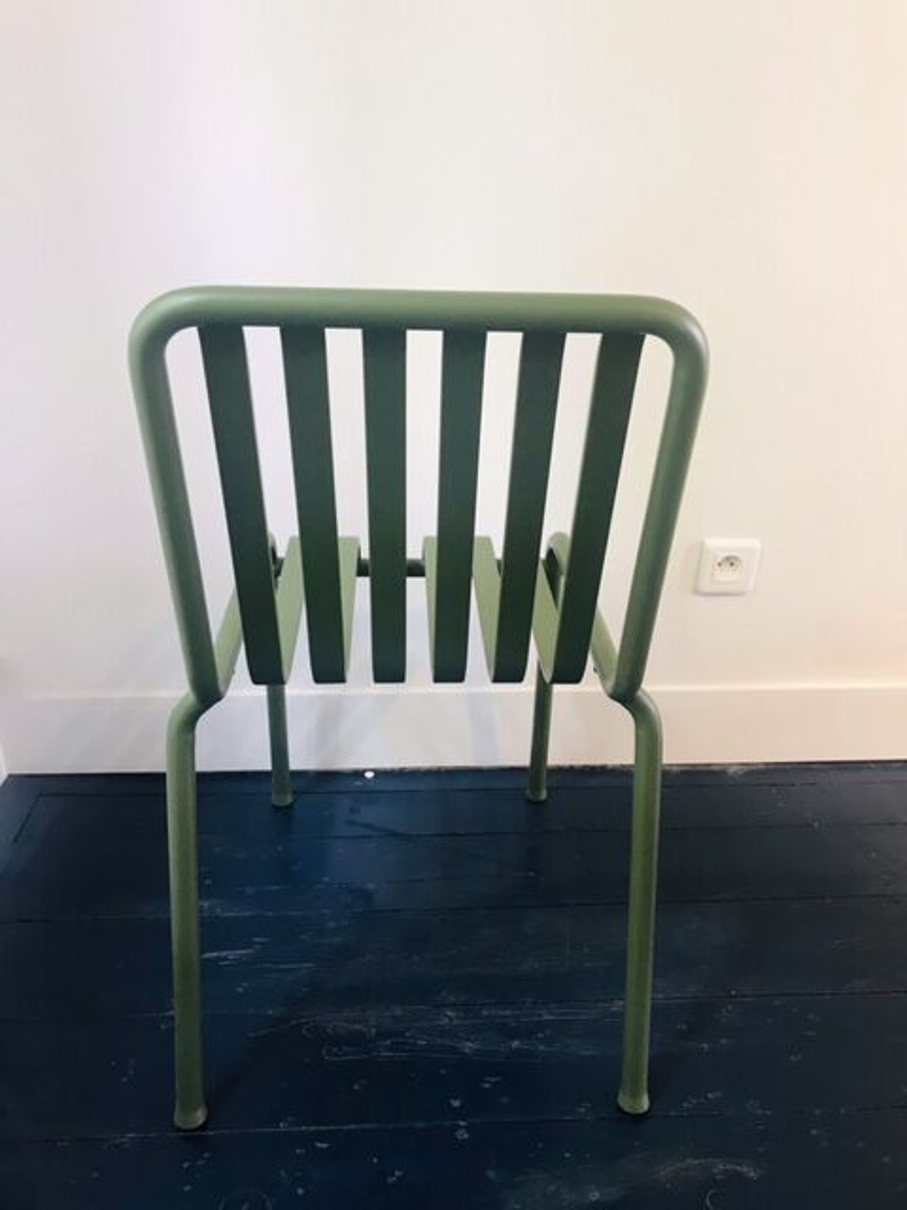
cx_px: 454
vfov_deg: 63.4
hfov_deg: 49.7
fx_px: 978
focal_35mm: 28
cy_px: 605
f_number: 1.8
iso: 40
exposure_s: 1/17
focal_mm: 3.99
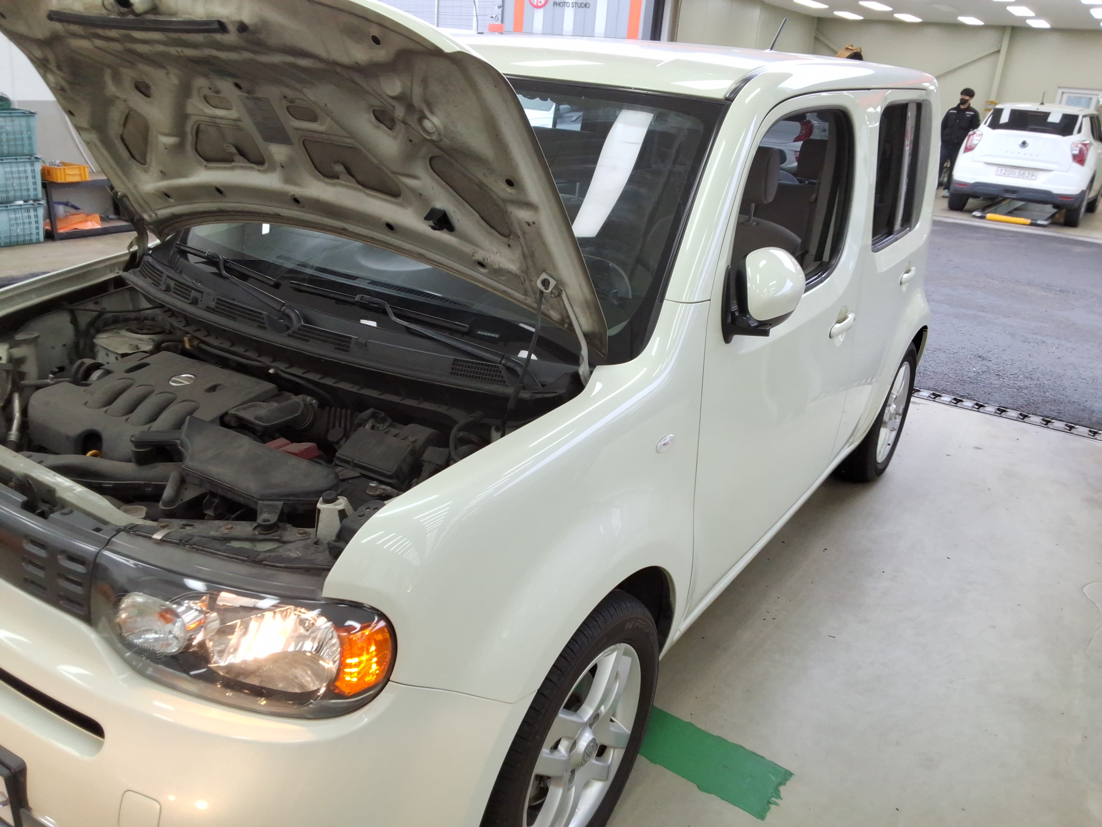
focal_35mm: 28
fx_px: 891
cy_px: 414
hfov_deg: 63.4
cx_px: 551
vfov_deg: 49.7
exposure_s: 1/120
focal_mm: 2.91
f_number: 1.9
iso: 63
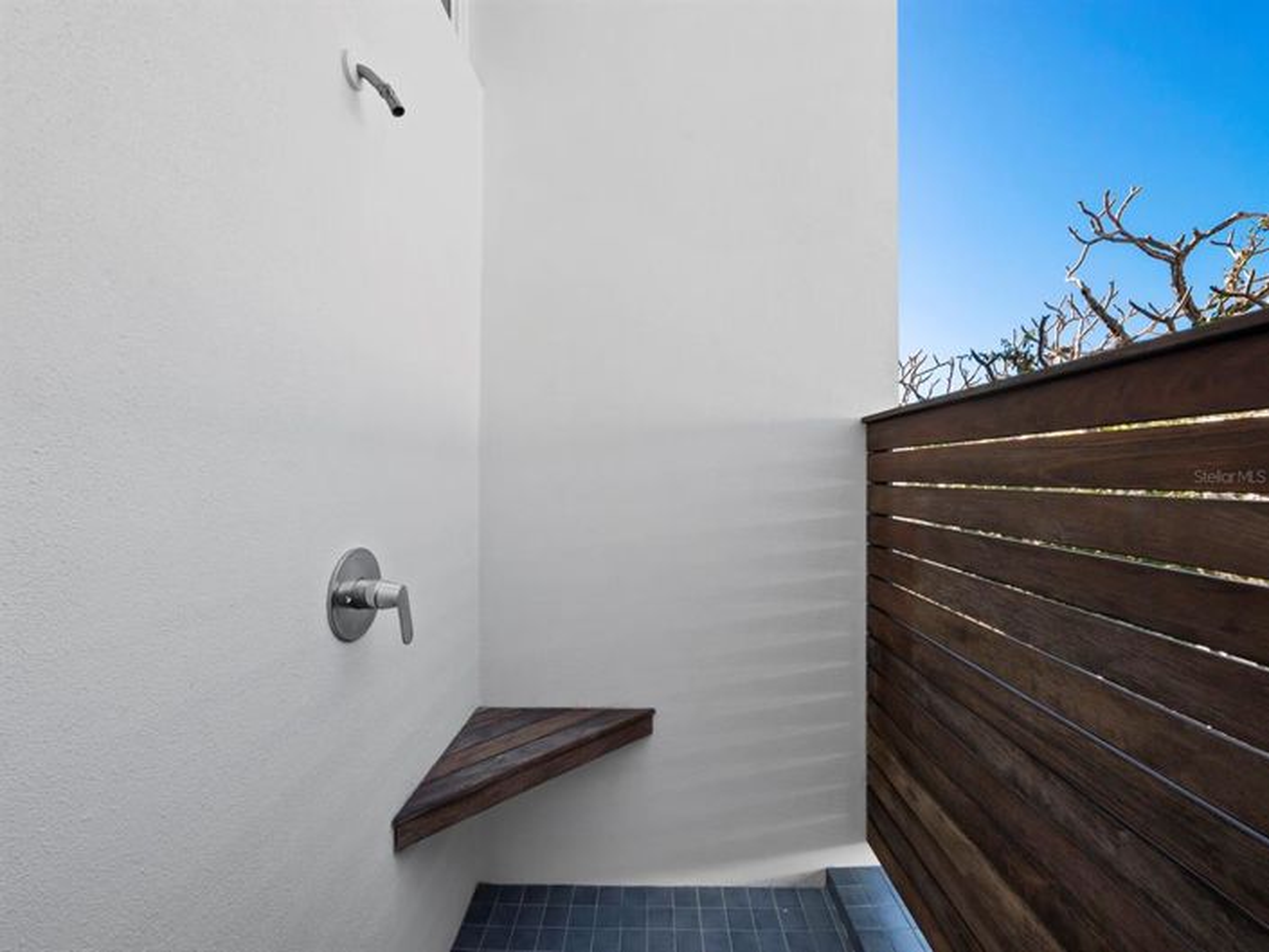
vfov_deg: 85.7
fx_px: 513
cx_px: 634
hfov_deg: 102.1
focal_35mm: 14
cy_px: 476
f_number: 11
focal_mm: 7
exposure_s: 1/30
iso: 320
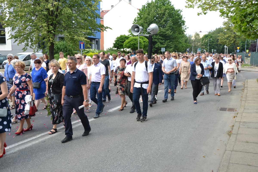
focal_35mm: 36
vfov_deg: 36.9
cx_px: 129
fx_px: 258
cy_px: 86
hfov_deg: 53.1
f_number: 6.3
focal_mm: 24
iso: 100
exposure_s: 1/160
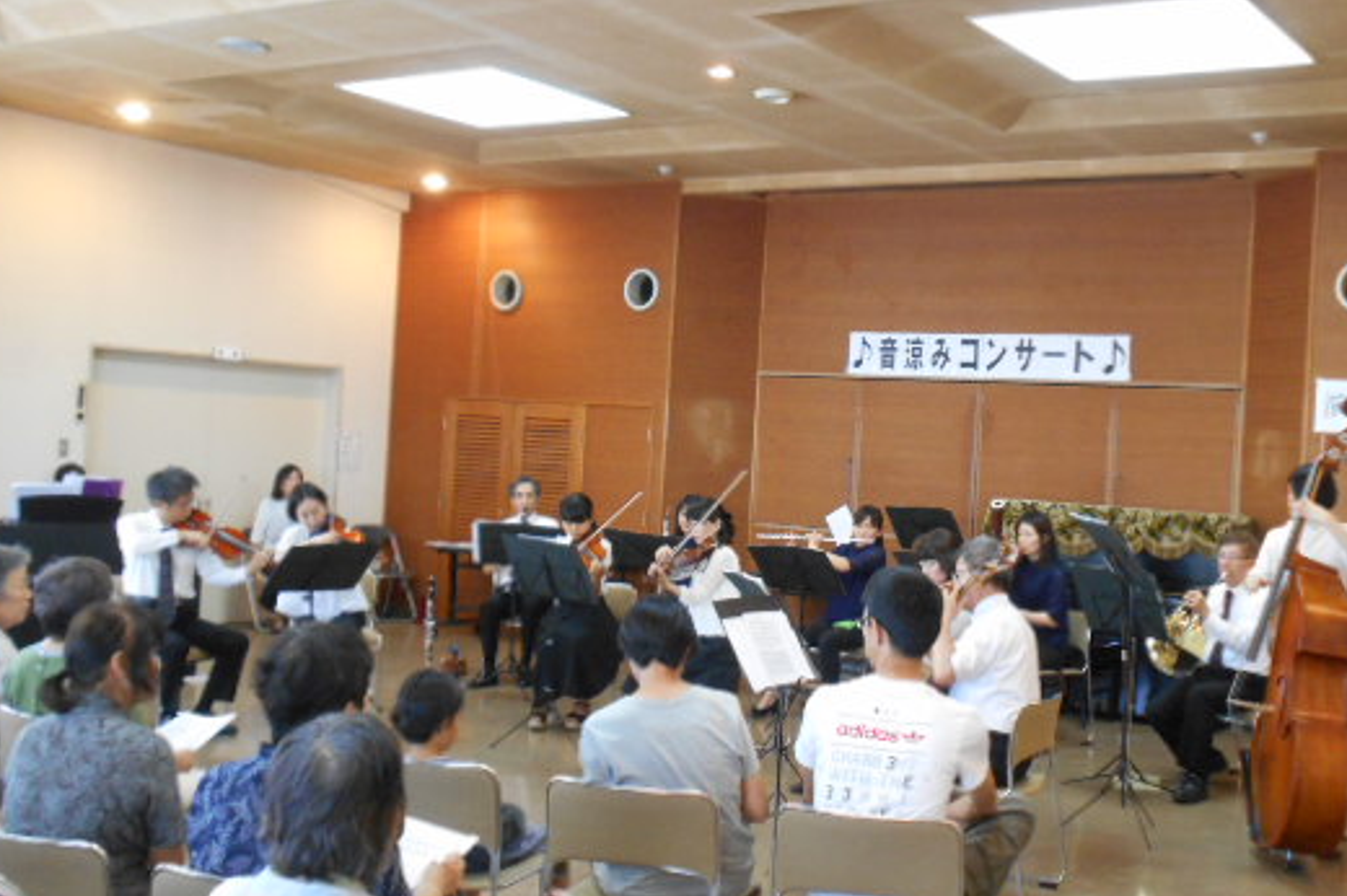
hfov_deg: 47.2
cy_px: 430
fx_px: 1533
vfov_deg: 32.6
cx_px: 790
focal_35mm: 41
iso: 400
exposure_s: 1/20
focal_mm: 5.8
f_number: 3.6
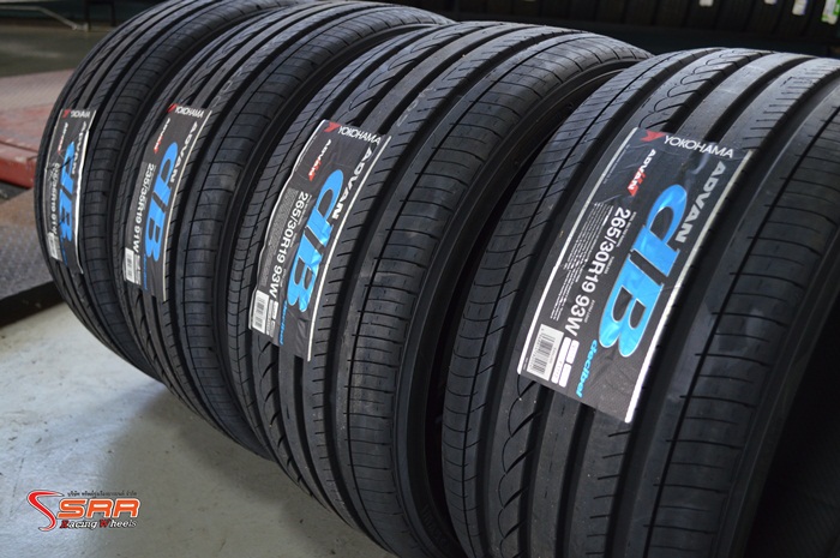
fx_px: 839
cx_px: 420
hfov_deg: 53.2
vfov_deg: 36.8
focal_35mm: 36
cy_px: 279
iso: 720
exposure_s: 1/15
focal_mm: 24
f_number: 4
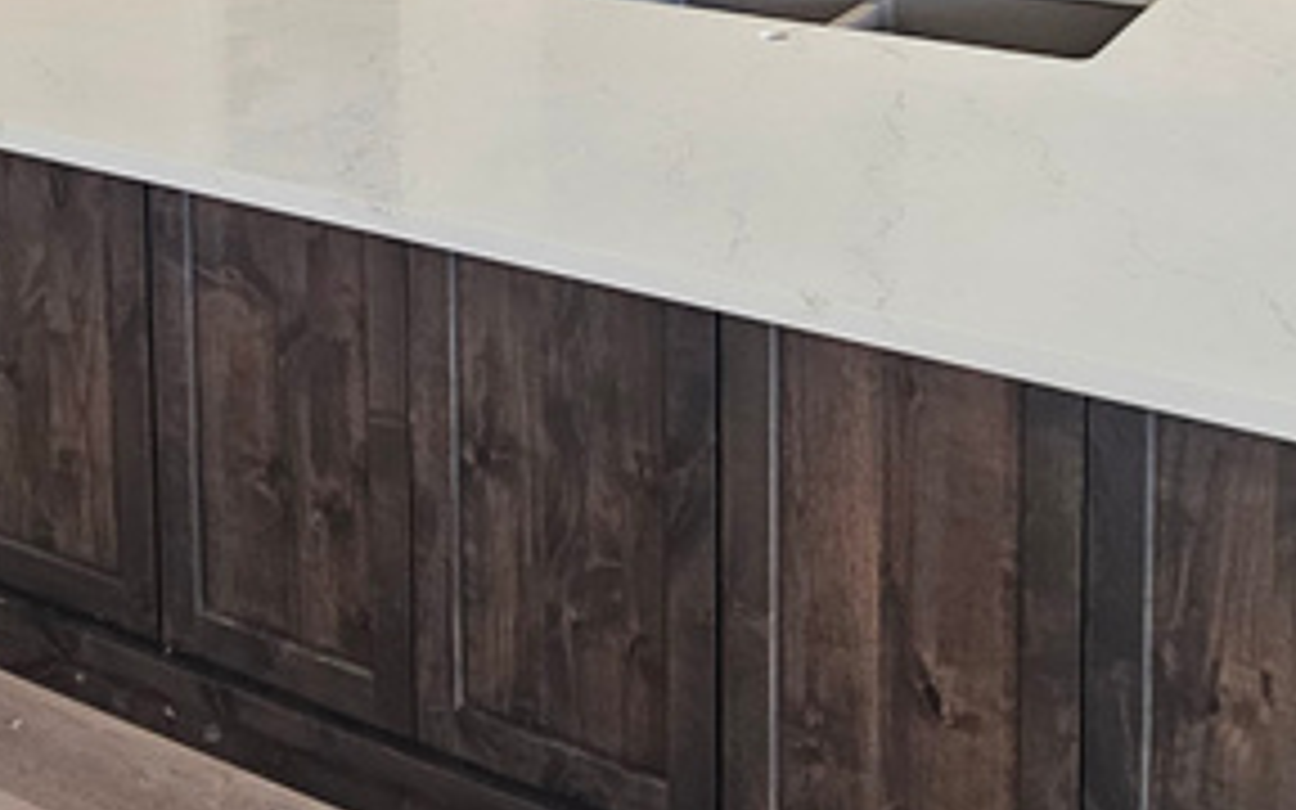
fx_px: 1731
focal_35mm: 49
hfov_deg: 41.1
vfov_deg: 22.6
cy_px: -333
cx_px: 657
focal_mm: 2.2
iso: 125
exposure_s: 1/60
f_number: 2.2
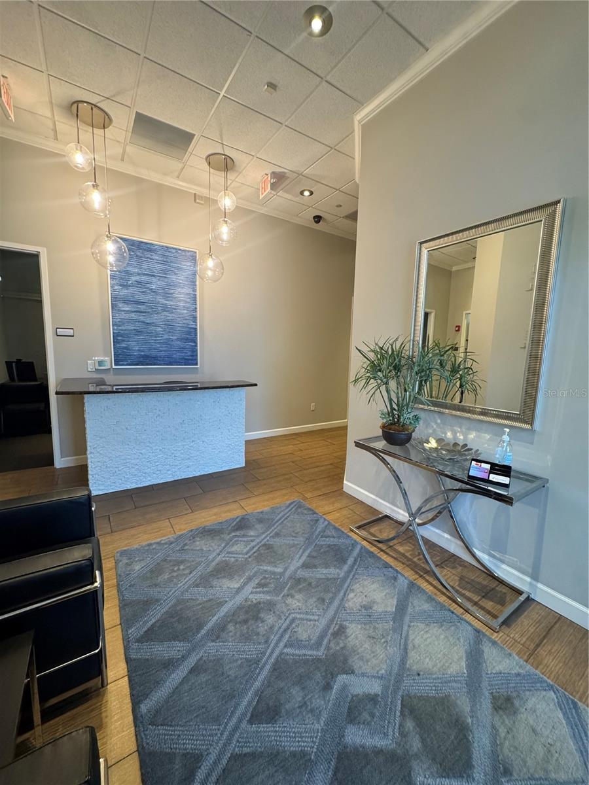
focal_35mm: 14
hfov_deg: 85.7
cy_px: 392
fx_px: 318
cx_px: 294
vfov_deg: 102.1
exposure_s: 1/120
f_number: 2.2
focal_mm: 2.22
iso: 320
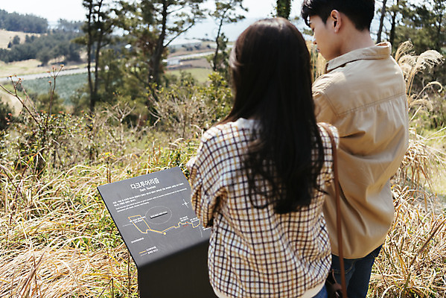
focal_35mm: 40
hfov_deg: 48.4
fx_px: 496
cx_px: 223
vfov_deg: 33.4
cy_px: 149
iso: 100
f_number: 2.8
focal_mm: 40
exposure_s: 1/1000
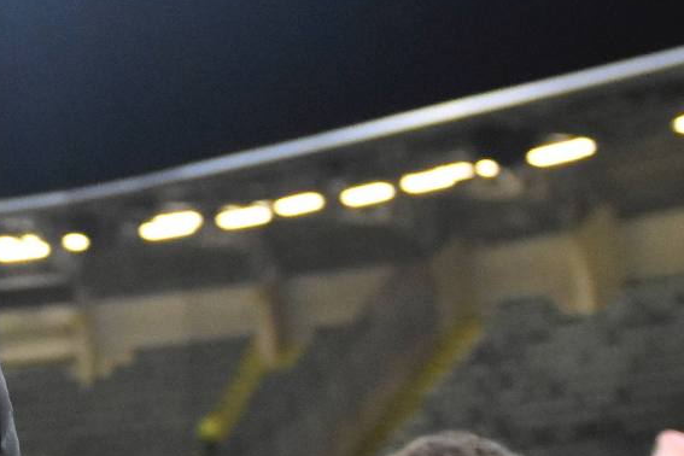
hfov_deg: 15.1
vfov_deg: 11.1
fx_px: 2318
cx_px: -455
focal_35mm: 122
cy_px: 489
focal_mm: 24
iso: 3200
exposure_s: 1/400
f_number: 2.8
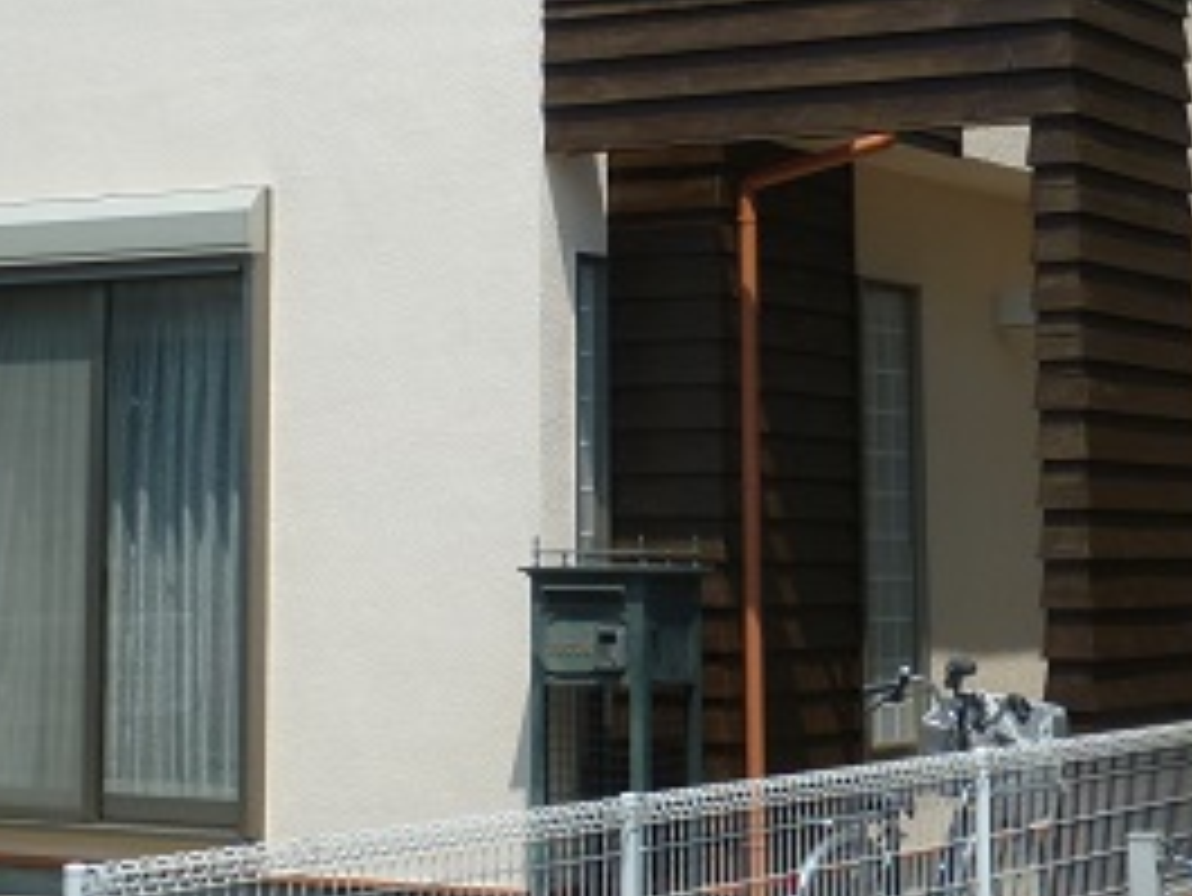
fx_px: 3204
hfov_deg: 21.1
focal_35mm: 93
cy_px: 41
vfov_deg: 15.7
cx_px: 481
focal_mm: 7.8
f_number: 4.3
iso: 100
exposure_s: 1/640
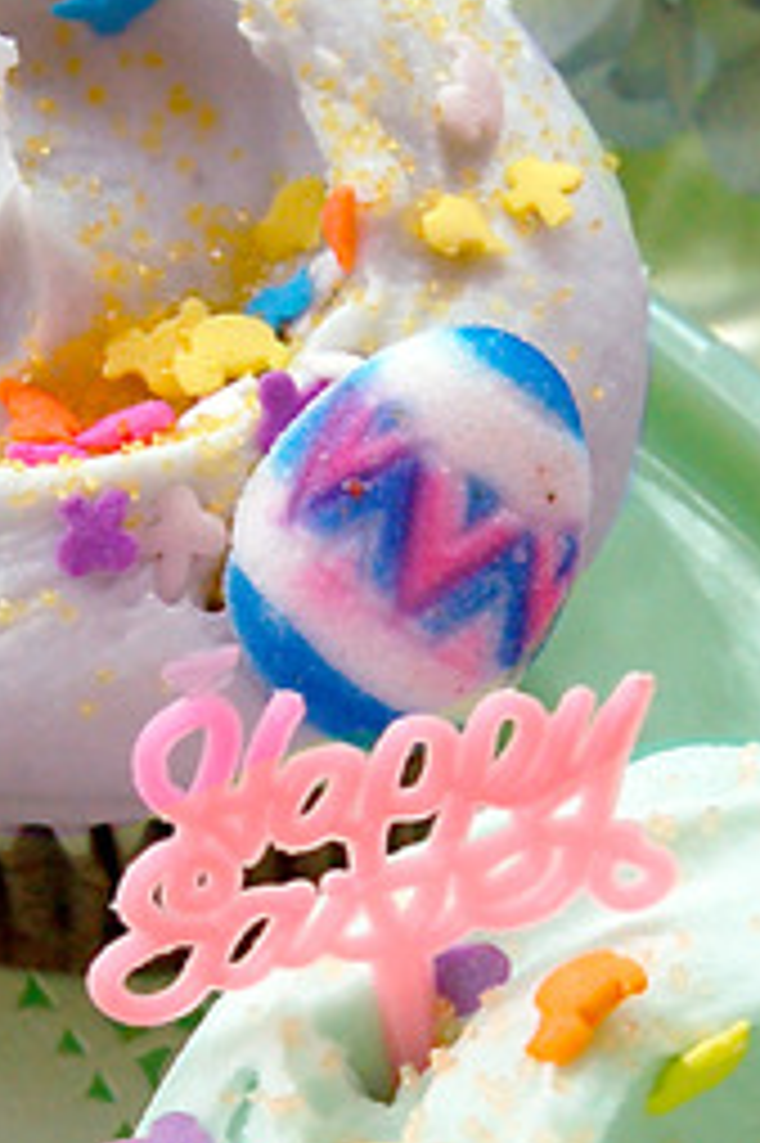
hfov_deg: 8.6
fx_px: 5051
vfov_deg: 12.9
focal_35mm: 159
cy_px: 828
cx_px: 513
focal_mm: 23
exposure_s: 1/200
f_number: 7.1
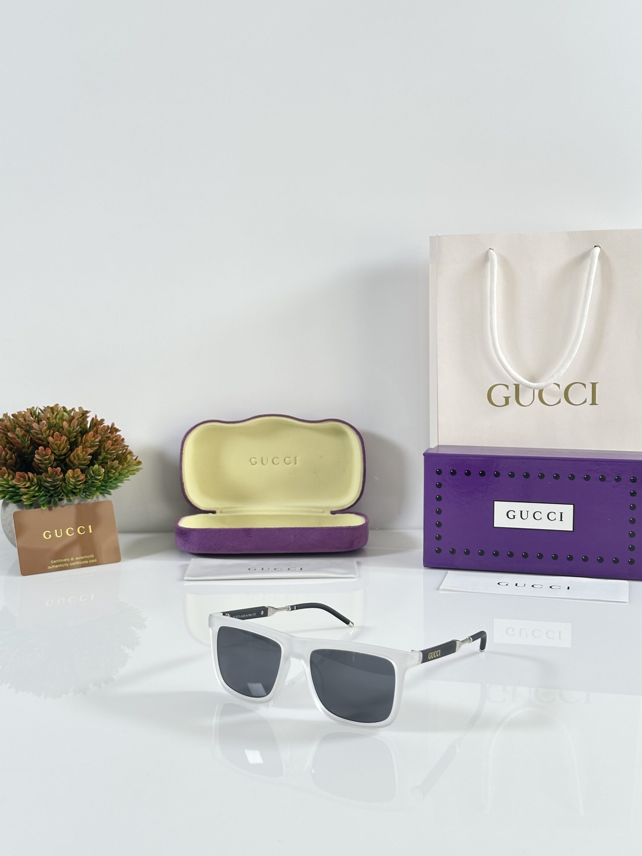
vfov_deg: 39.7
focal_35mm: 48
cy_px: 428
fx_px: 1187
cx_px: 321
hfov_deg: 30.3
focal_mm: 6.86
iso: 80
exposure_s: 1/109
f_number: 1.78
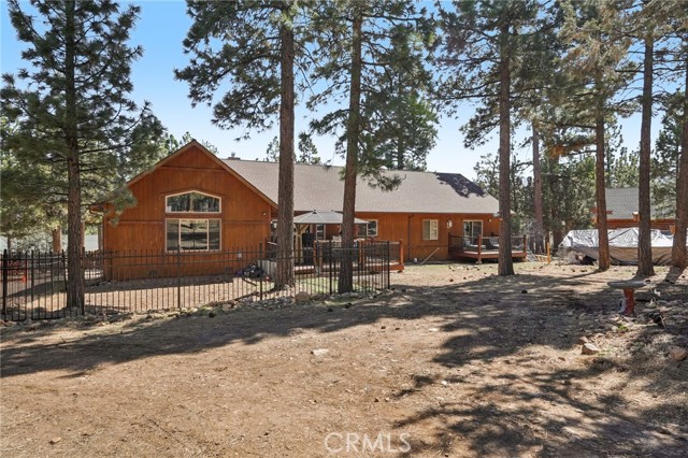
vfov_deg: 58.3
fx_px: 411
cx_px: 344
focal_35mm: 22
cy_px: 229
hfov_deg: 79.9
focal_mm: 21.5
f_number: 8
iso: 400
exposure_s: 1/500
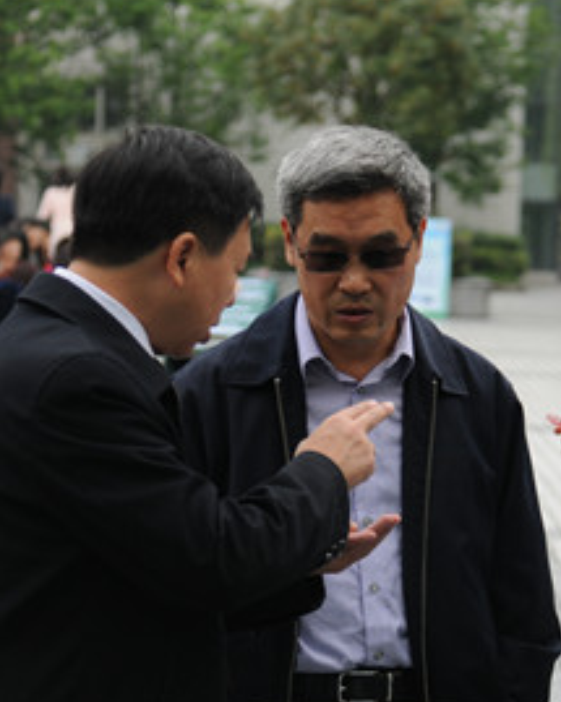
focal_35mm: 170
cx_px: 462
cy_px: 418
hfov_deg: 9.1
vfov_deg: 11.4
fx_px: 3528
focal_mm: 65
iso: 400
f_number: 4
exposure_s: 1/1000
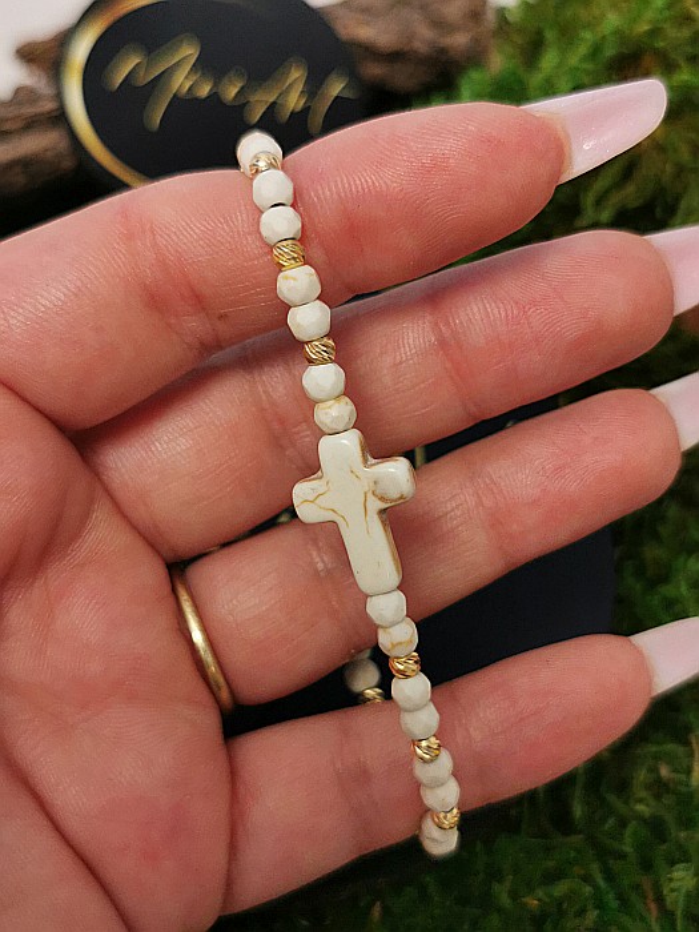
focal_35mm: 48
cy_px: 466
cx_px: 350
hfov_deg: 30.3
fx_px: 1292
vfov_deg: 39.7
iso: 80
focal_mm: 5.56
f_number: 1.6
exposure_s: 1/100
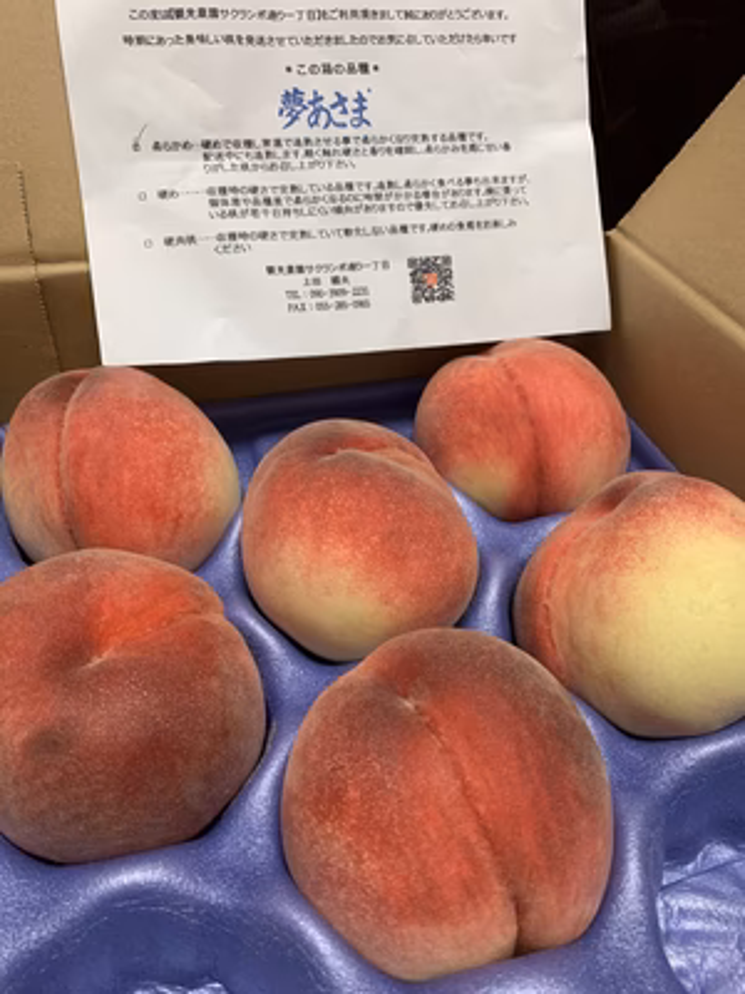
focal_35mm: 26
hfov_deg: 53.1
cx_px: 372
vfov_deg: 67.3
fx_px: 746
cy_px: 497
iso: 160
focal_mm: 4.25
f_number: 1.8
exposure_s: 1/60
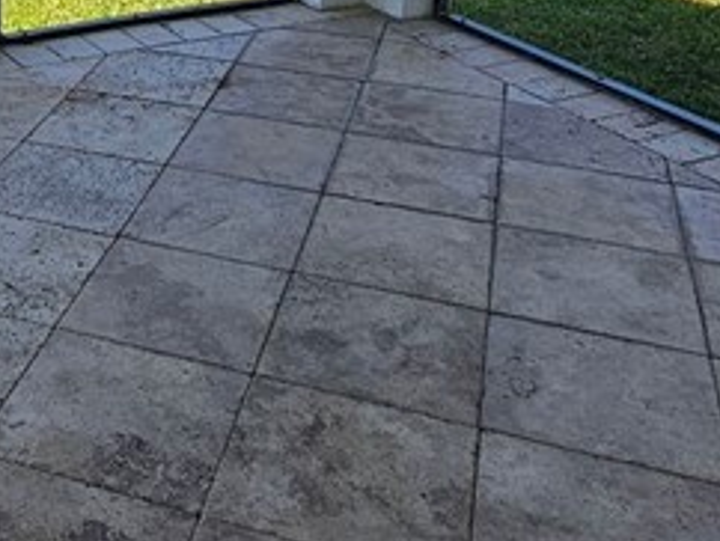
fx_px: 1145
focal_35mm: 55
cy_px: -166
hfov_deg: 32.3
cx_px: 12
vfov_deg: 23.5
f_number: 2.2
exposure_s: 1/794
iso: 64
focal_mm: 2.2
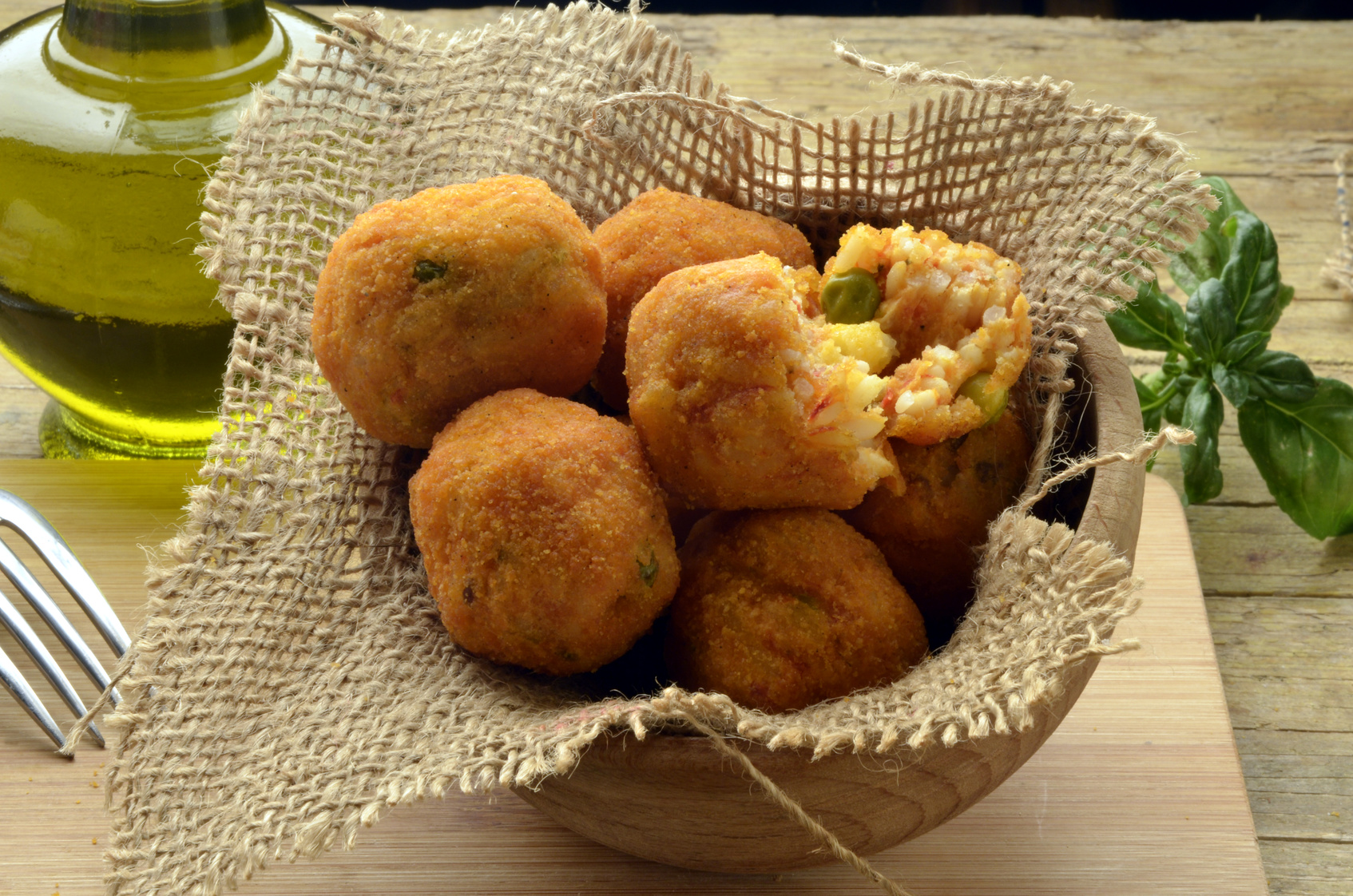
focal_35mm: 135
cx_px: 676
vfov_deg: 10.1
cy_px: 448
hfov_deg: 15.2
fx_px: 5063
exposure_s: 2
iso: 200
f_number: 25
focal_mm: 90
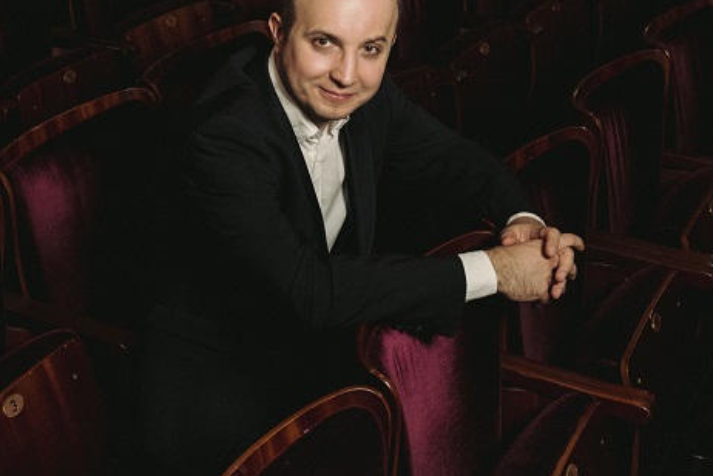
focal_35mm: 39
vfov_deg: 34.0
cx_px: 286
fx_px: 772
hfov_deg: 49.3
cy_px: 172
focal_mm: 30
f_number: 4
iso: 2500
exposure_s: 1/80
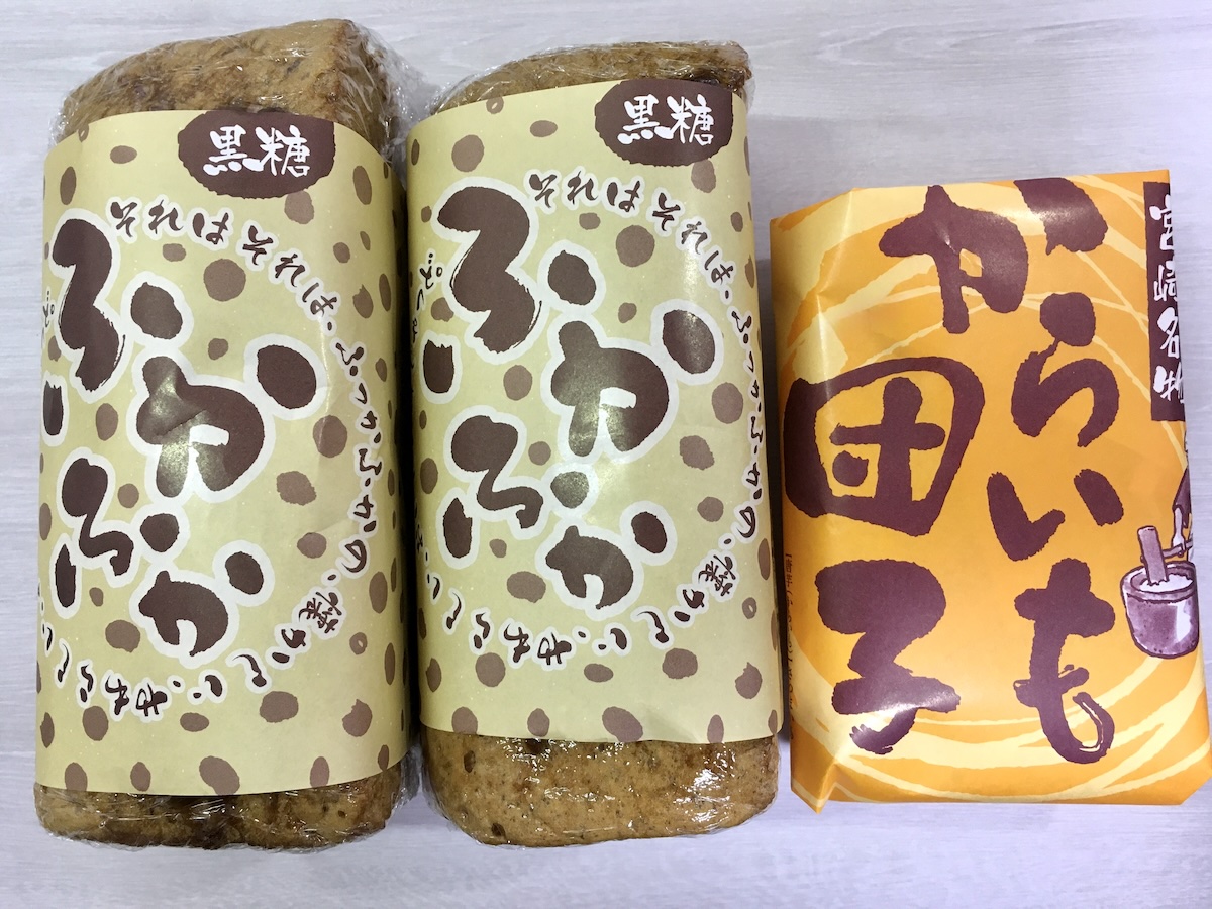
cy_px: 454
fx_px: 1015
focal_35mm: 29
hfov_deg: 61.7
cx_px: 606
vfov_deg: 48.2
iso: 80
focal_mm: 4.15
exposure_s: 1/30
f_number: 2.2
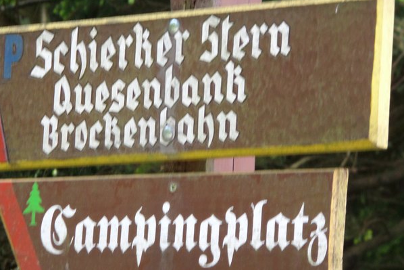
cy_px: 113
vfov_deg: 4.1
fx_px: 3749
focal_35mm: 334
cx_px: 151
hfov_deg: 6.2
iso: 200
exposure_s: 1/45
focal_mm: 43
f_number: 6.3
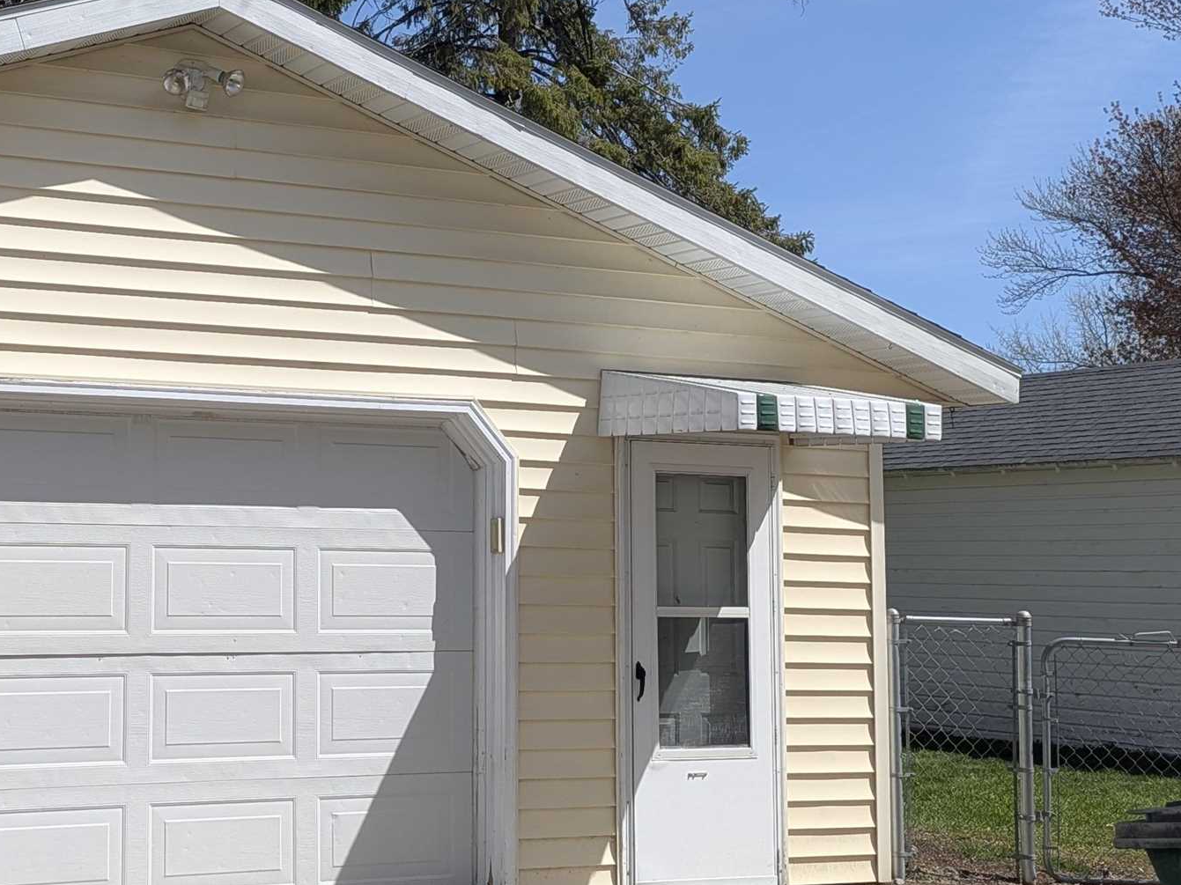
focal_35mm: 55
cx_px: 230
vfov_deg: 26.5
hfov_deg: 33.9
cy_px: 372
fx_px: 1876
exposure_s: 1/1873
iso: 29
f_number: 1.7
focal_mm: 4.53
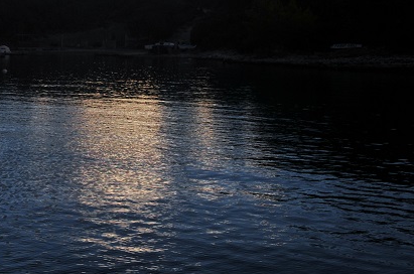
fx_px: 838
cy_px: -6
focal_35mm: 73
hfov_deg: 26.6
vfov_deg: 18.1
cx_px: 23
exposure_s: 1/640
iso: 250
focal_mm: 20
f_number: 6.3
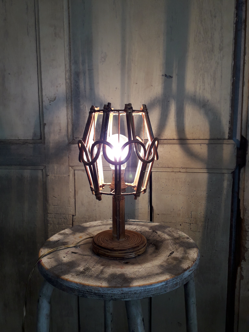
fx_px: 259
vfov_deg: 65.3
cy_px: 166
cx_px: 124
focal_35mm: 27
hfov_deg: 51.4
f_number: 1.9
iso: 64
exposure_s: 1/100
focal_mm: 3.6
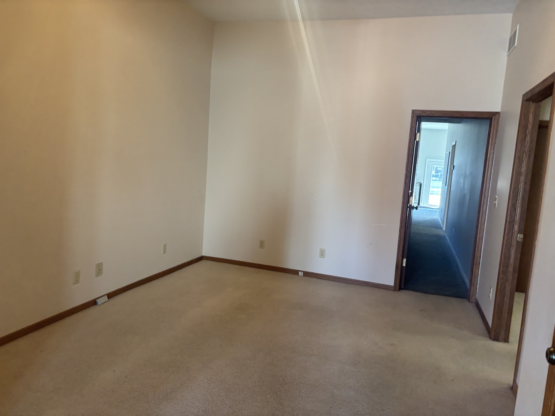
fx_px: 417
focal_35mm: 26
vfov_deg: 53.1
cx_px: 278
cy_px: 208
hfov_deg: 67.3
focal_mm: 5.96
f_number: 1.6
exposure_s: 1/60
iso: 160
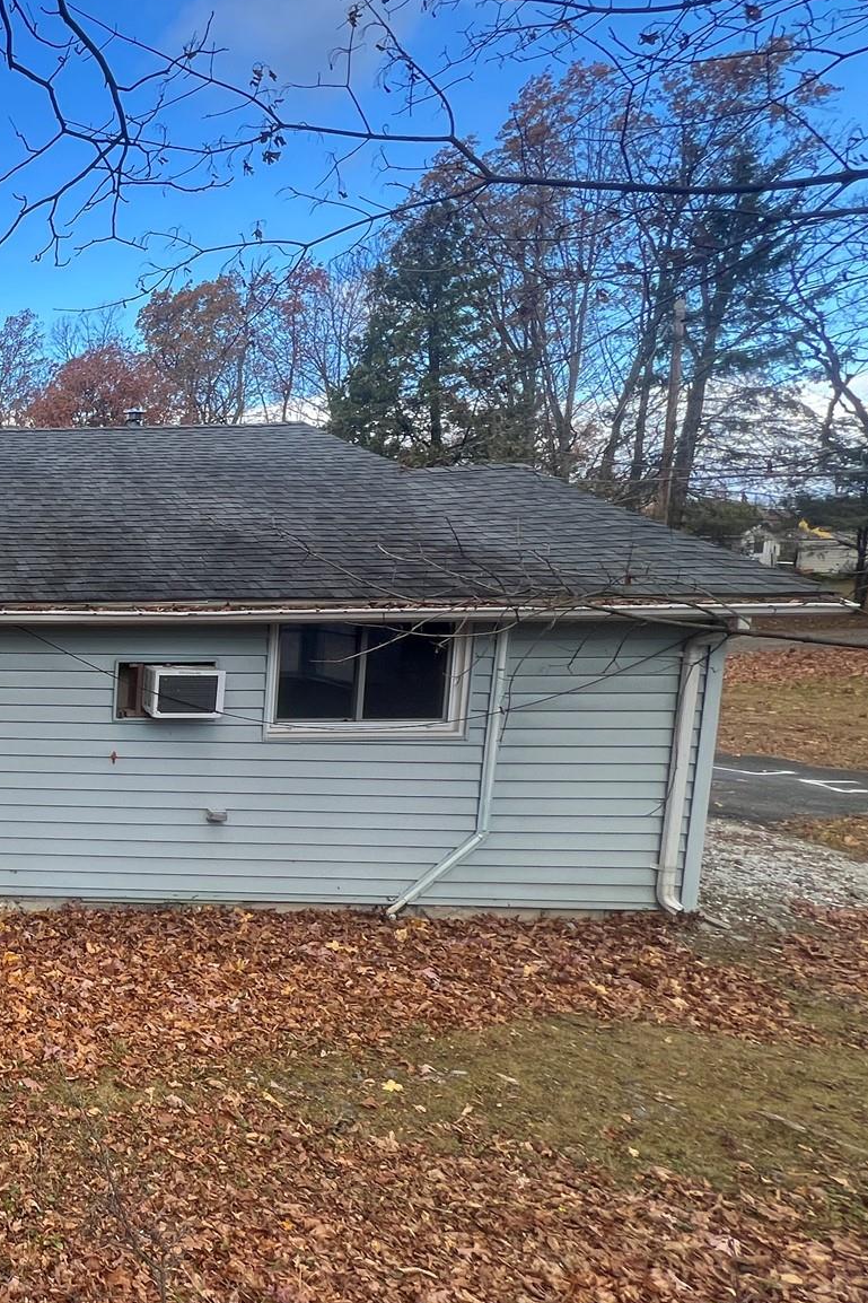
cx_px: -271
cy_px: 652
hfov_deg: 35.4
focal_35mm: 24
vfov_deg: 73.8
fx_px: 868
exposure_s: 1/418
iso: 32
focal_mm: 1.57
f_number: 1.8
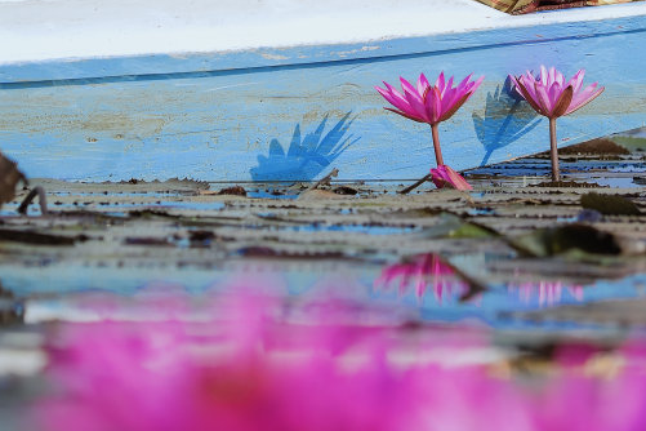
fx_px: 5849
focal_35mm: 326
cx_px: 464
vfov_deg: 4.2
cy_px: -161
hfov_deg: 6.3
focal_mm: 102
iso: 100
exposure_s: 1/500
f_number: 4
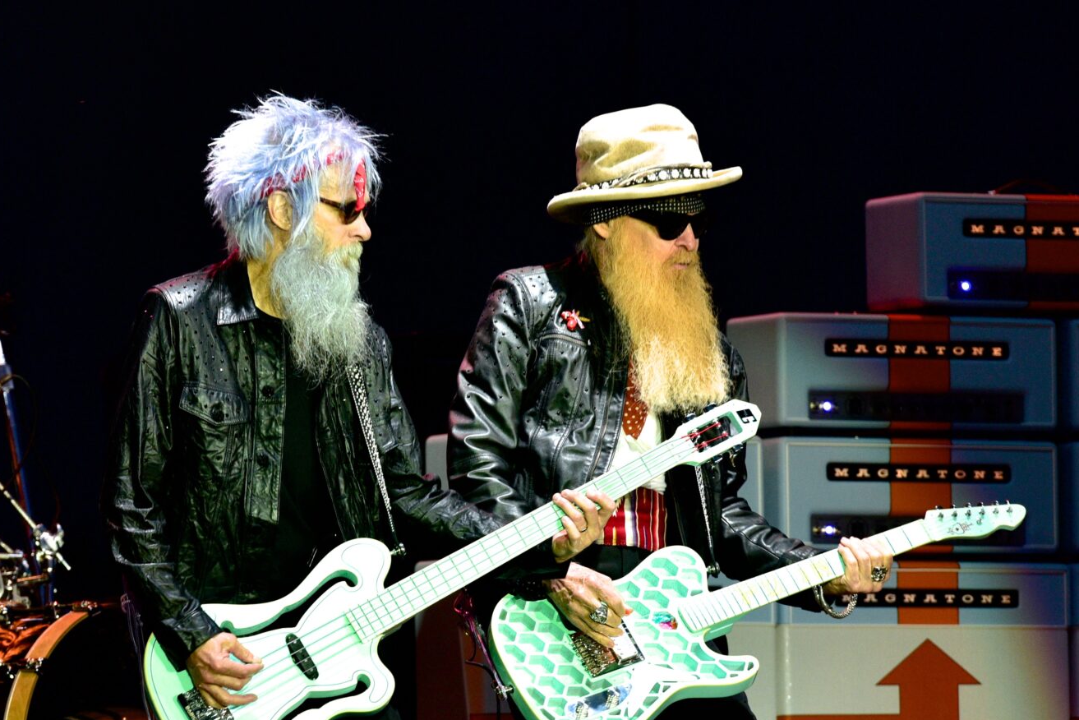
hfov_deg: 5.3
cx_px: 345
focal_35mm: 390
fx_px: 11691
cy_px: 399
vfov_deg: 3.5
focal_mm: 200
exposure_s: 1/200
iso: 720
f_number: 5.6
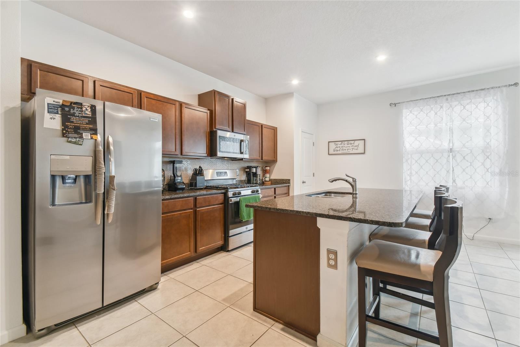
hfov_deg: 100.4
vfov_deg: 77.3
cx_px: 260
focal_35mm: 15
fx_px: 217
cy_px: 174
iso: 100
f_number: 7.1
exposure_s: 1/1.67
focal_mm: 10
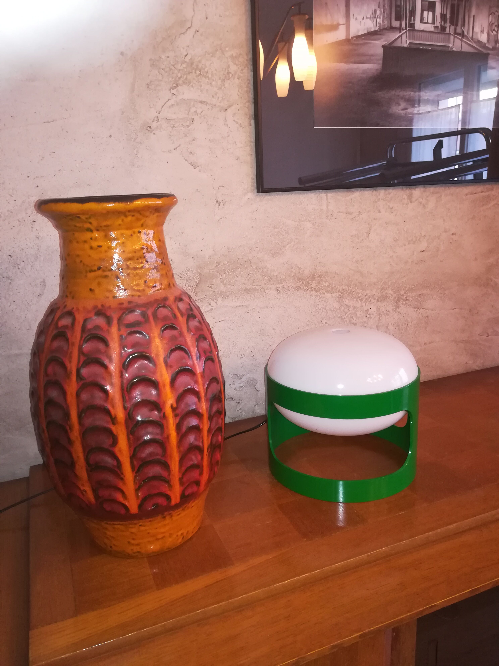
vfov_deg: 67.3
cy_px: 333
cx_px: 250
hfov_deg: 53.1
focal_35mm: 26
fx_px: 500
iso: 400
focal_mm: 3.83
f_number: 2.2
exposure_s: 1/25
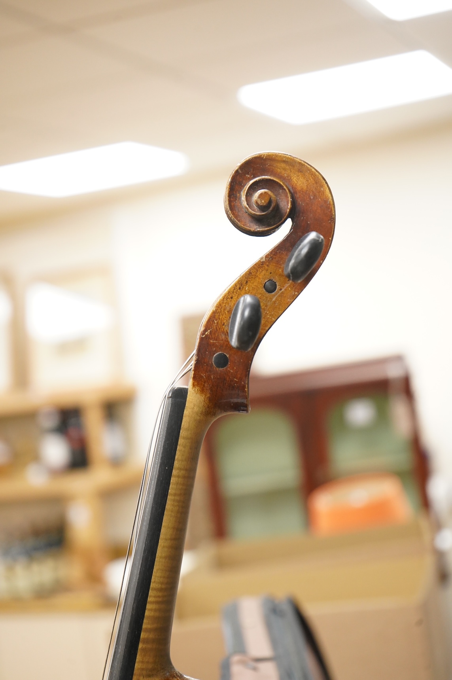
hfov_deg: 19.4
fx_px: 1321
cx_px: 226
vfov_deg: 28.9
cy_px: 340
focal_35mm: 70
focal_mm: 70
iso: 4000
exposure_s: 1/125
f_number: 5.6
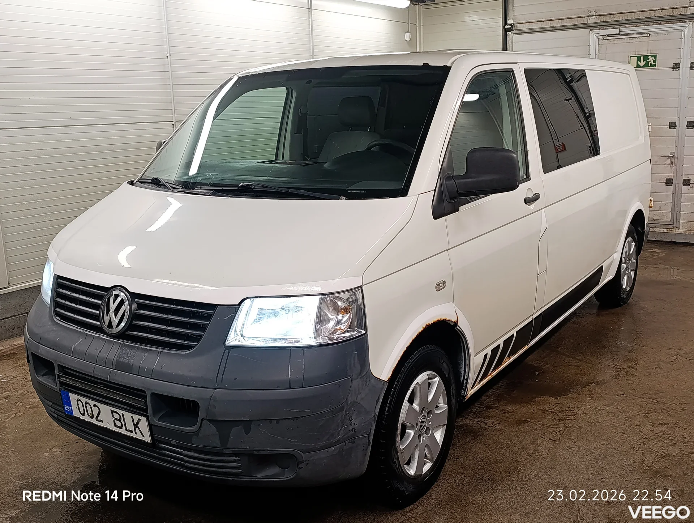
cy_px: 262
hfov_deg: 52.6
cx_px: 347
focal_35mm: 35
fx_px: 703
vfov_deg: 40.8
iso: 350
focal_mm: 6.11
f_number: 1.65
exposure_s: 1/100
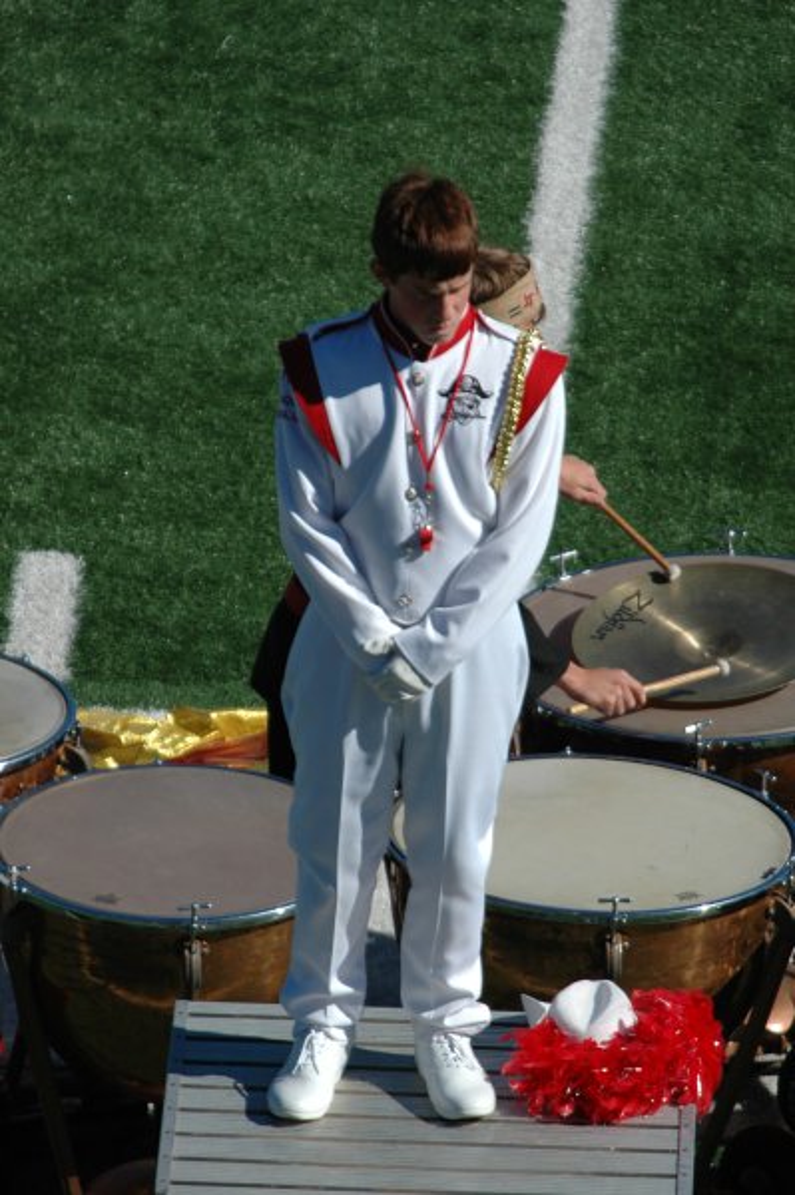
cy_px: 598
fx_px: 19908
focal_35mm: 600
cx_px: 398
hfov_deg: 2.3
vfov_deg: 3.4
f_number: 5.6
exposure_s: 1/1600
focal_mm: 400
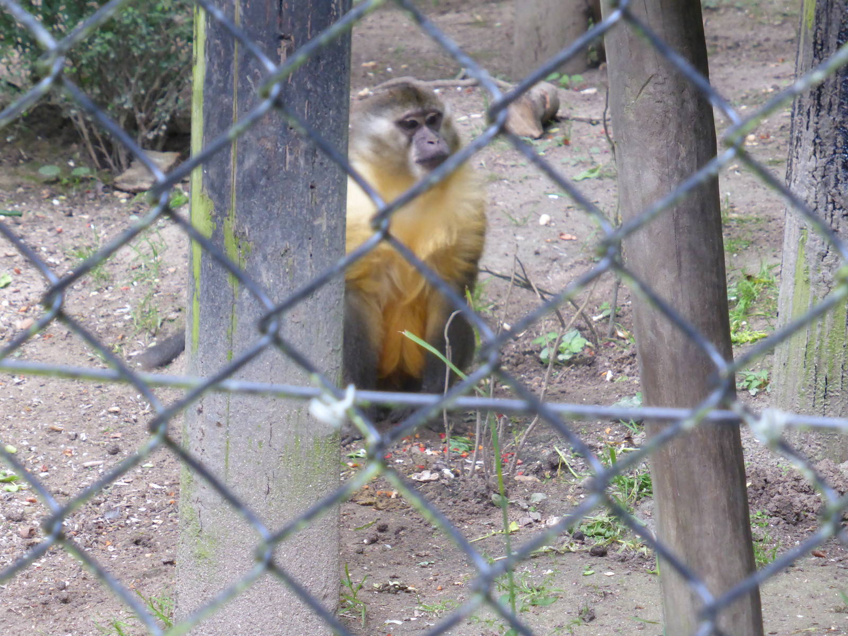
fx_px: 3699
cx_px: 424
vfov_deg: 9.8
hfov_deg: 13.1
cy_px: 318
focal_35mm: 151
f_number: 5.4
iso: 400
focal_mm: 24.4
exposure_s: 1/25
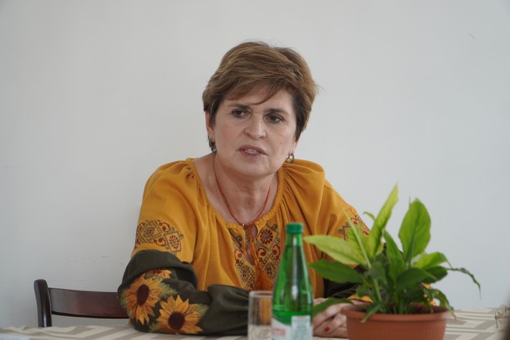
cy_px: 170
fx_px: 2188
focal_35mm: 154
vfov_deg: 8.9
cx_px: 255
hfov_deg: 13.3
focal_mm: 103
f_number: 4
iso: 640
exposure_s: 1/160
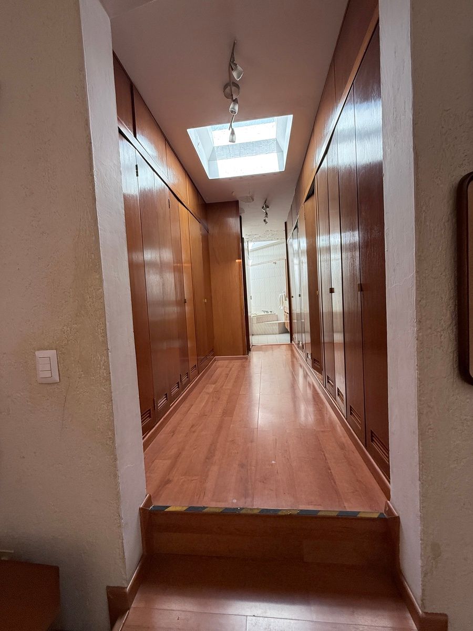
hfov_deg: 85.7
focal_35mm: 14
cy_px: 316
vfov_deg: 102.1
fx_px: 255
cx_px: 236
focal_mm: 2.22
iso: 100
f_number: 2.2
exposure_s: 1/99
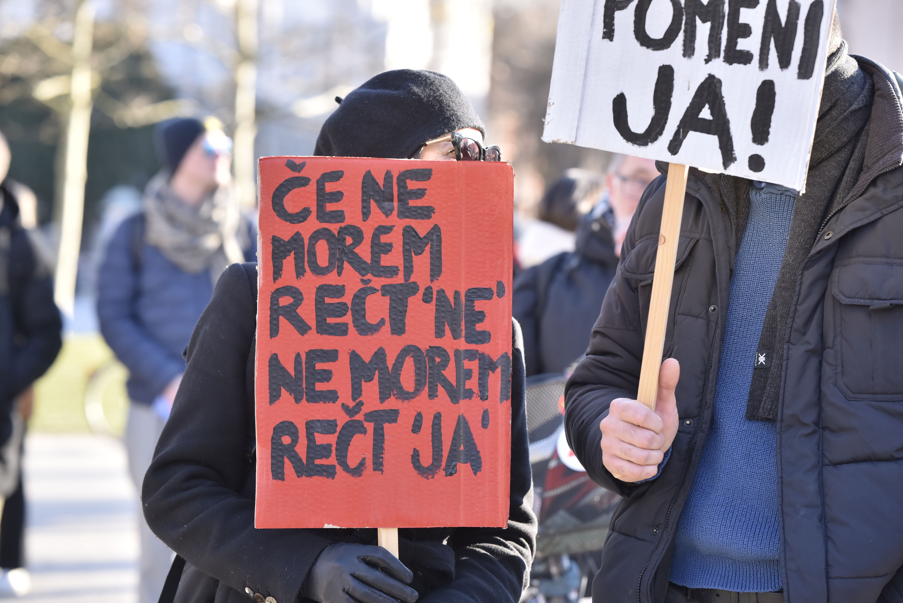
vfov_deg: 11.4
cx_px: 452
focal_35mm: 120
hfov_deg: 17.1
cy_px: 302
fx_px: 3011
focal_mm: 120
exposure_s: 1/400
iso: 500
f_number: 4.5
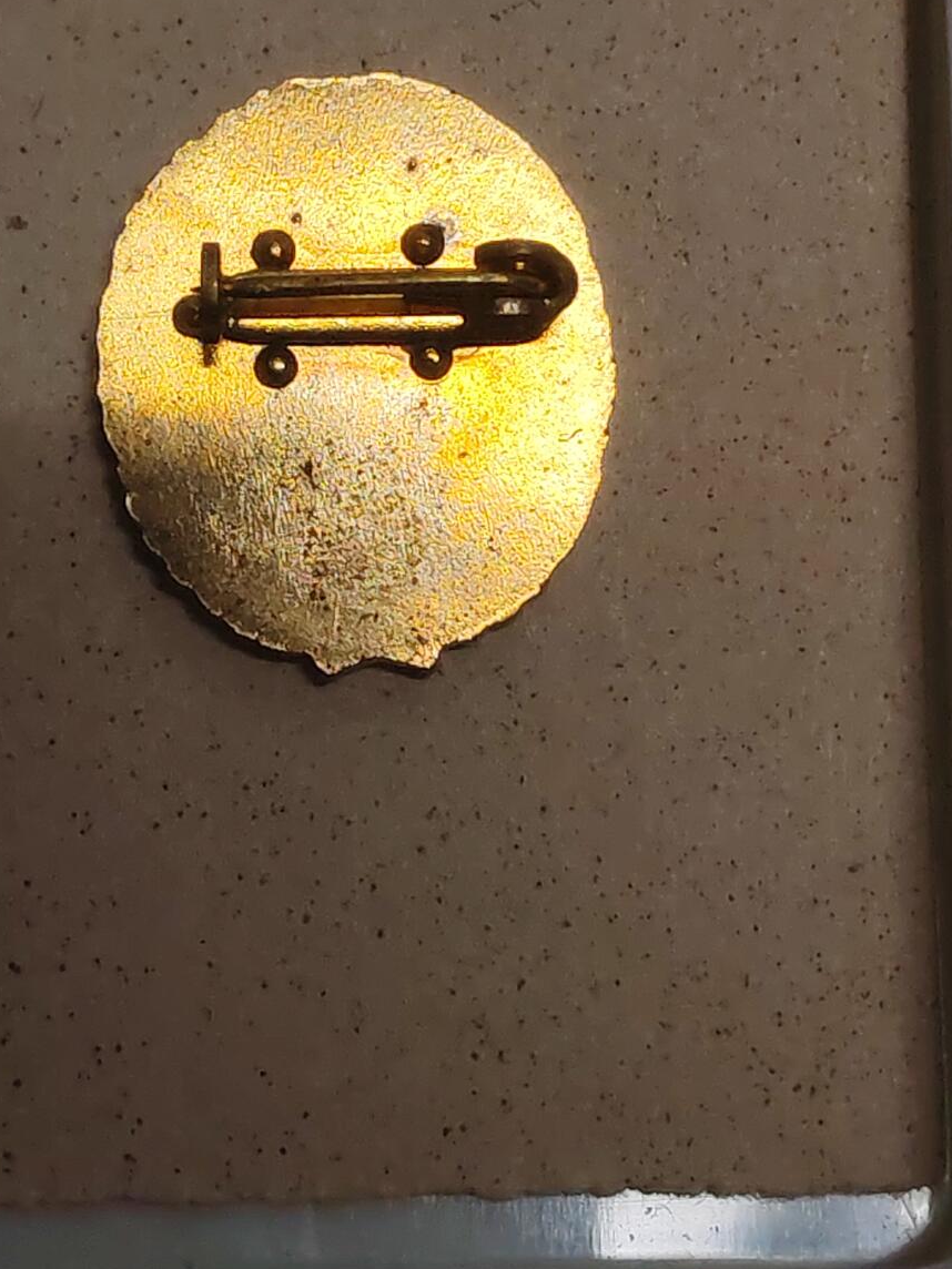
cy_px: 522
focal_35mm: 107
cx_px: 343
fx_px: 3924
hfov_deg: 13.8
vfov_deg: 18.4
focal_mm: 5.52
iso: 200
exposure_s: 1/100
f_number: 1.95
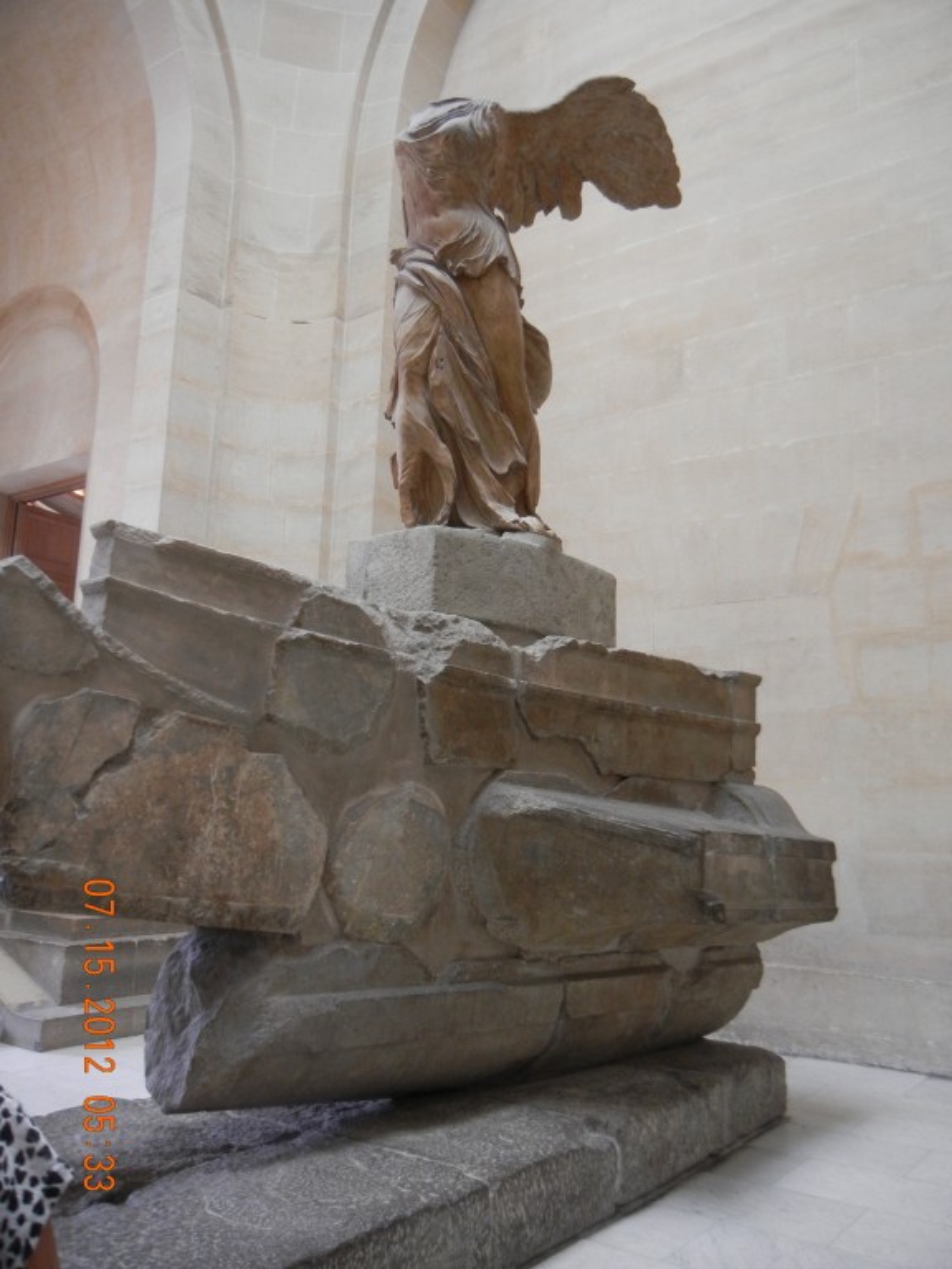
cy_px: 634
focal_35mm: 30
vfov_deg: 60.0
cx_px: 476
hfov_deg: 46.8
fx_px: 1100
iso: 400
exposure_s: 1/16.8
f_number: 3.5
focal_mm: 5.4
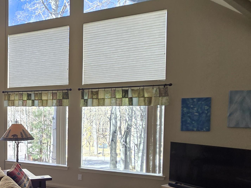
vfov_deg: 49.1
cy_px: 121
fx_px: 203
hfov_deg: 51.5
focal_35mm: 28
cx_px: 3
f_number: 2.2
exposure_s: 1/60
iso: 80
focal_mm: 2.2
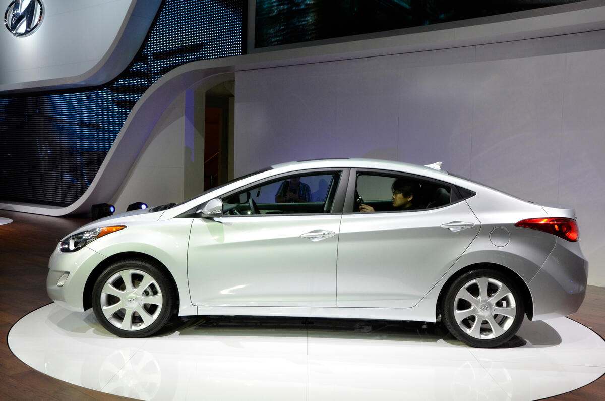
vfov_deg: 31.8
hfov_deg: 46.5
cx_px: 302
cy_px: 200
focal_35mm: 42
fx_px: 704
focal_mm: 28
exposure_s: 1/320
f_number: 9
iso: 1600
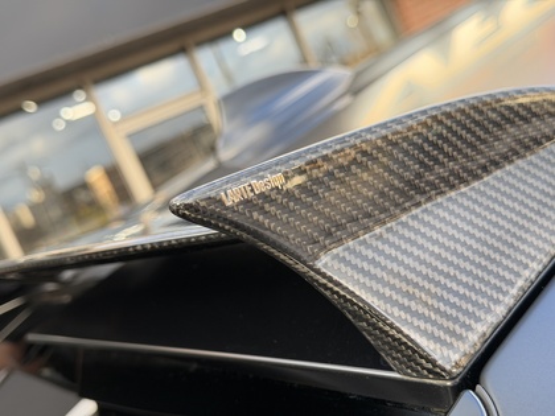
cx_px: 278
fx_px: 770
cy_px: 208
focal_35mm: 48
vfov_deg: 30.3
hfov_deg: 39.7
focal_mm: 6.76
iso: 64
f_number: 1.78
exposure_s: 1/146
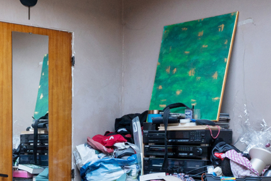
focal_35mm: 67
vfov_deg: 20.1
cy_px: 144
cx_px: -92
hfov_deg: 25.4
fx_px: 505
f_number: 11
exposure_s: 1/2
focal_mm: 16
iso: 250
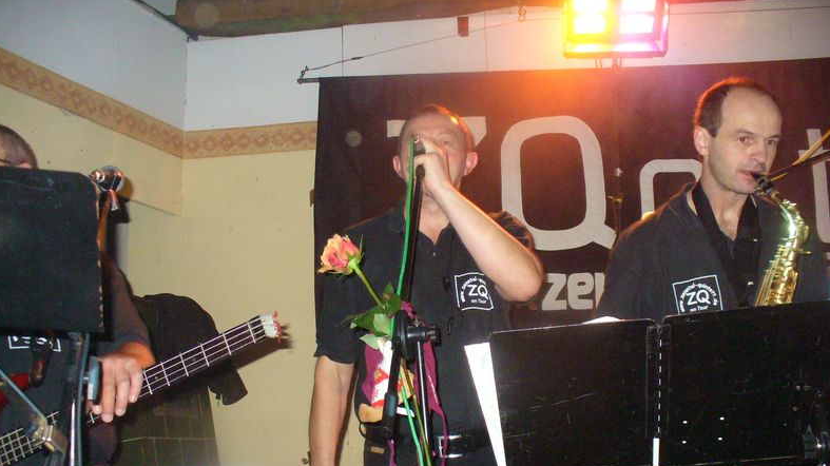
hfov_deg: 49.4
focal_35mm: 41
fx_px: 902
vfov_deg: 28.8
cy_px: 297
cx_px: 417
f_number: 2.8
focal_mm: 6.1
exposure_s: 1/60
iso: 400
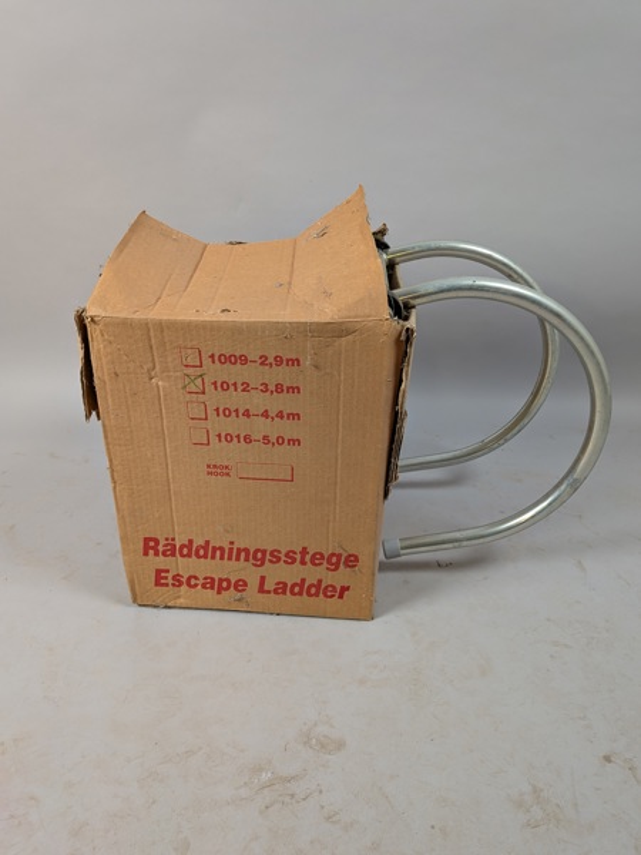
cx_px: 320
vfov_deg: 71.6
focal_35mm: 24
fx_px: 593
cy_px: 428
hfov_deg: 56.8
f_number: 1.7
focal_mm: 4.53
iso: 43
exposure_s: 1/33.3
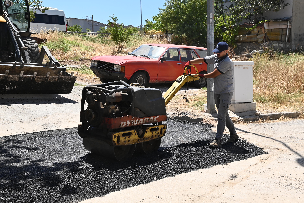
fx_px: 388
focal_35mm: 46
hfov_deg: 42.7
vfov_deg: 29.2
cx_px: 152
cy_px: 102
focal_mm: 31
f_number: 9
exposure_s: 1/200
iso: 100
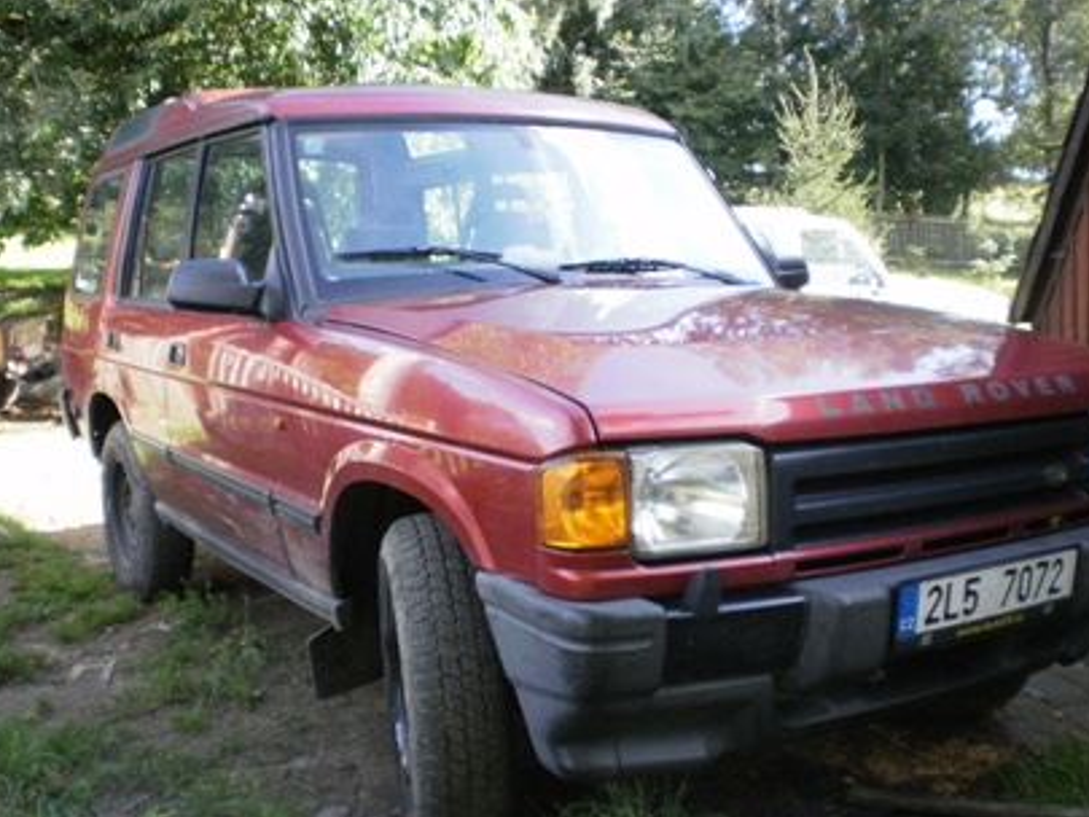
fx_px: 1322
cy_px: 430
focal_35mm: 42
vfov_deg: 34.4
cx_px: 503
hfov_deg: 44.7
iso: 400
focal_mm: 6.3
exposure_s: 1/320
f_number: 3.1
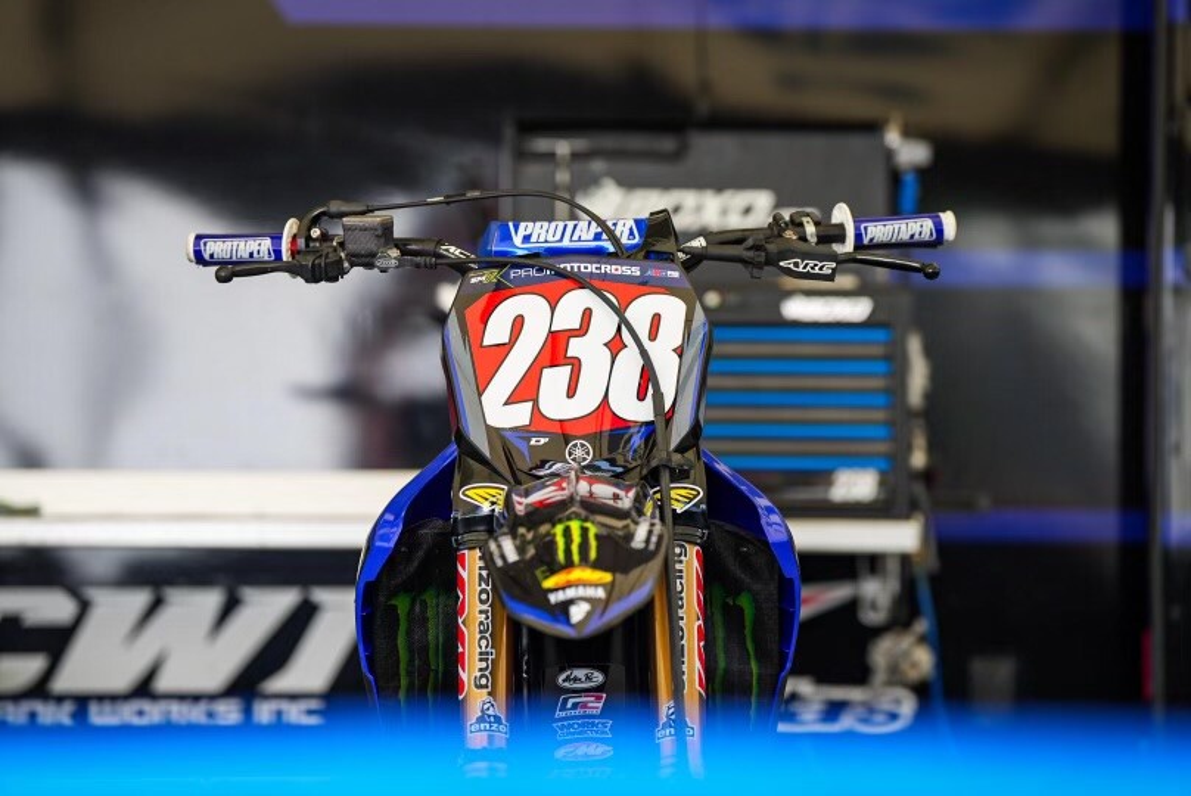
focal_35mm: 125
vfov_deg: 11.0
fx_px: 4138
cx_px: 596
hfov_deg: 16.4
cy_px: 398
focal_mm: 125
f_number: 3.2
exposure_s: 1/320
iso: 160
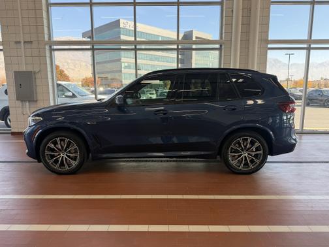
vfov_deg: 56.8
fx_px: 228
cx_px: 164
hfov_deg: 71.6
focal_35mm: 24
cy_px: 124
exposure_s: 1/433
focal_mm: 6.76
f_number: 1.78
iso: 100
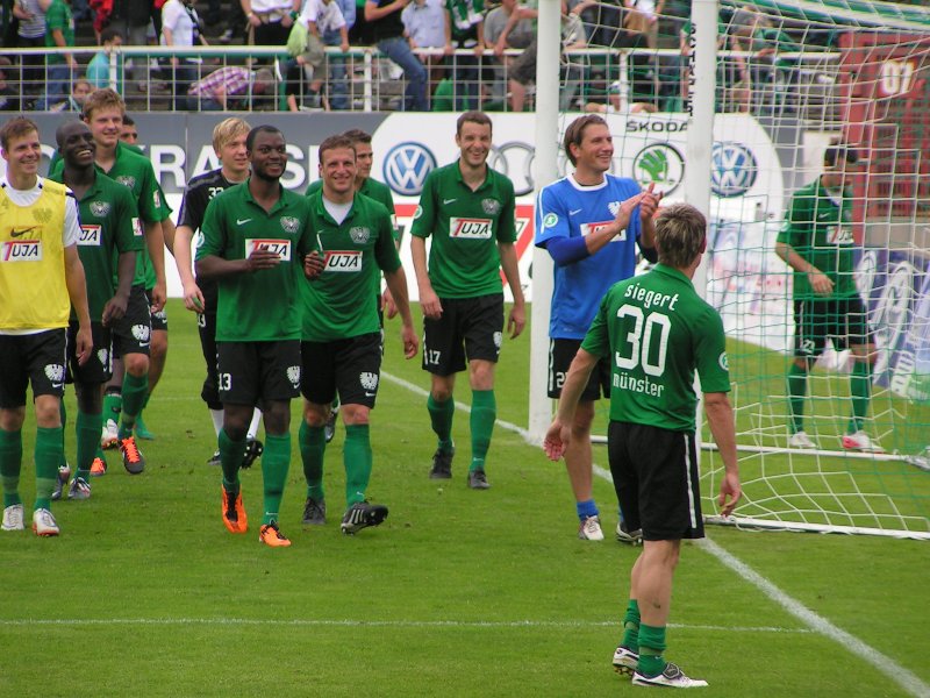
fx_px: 8758
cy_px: 349
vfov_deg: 4.6
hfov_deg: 6.1
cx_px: 465
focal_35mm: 326
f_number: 3.5
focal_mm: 49.8
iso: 50
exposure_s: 1/320
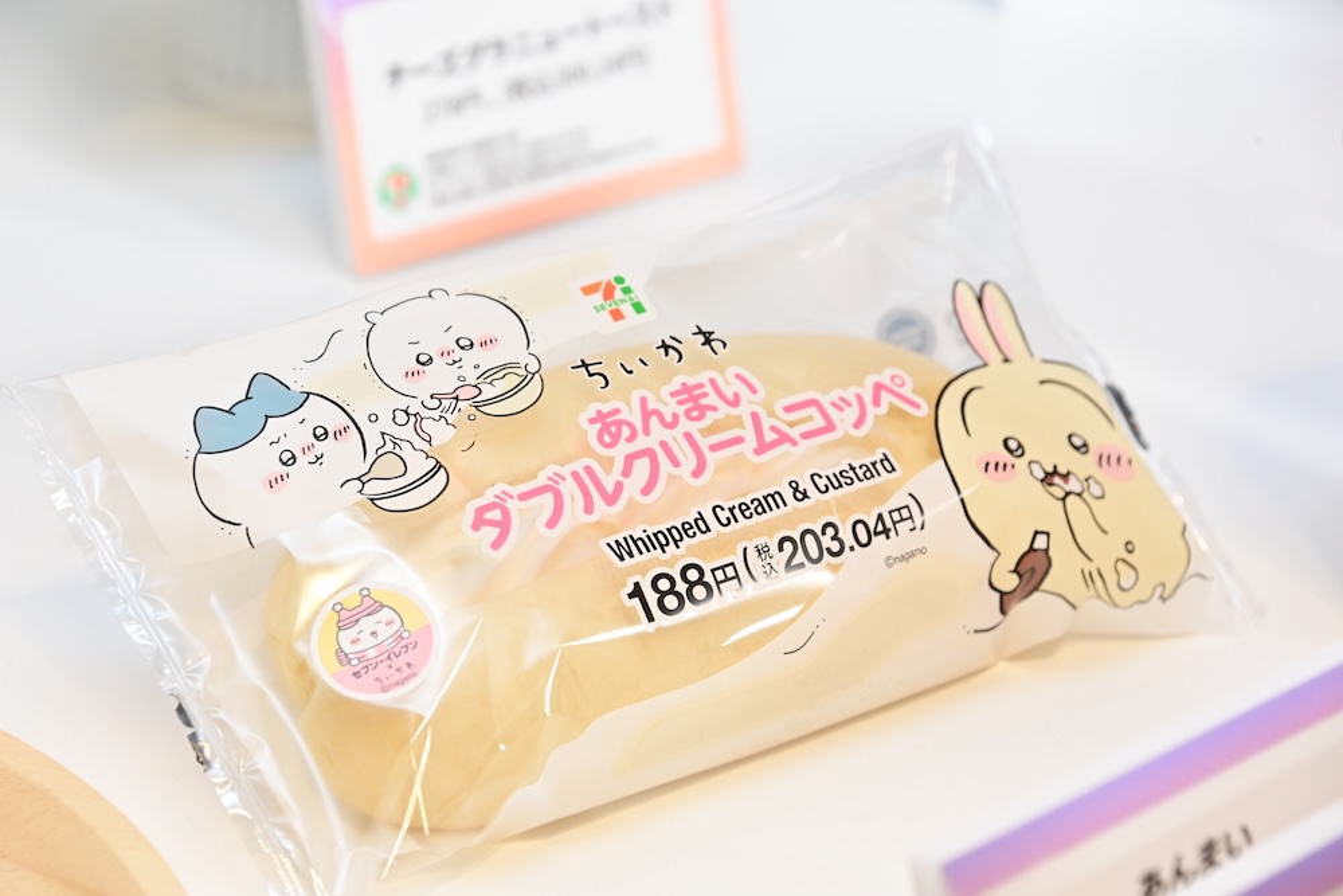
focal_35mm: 135
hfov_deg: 15.2
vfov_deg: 10.2
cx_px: 672
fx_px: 5037
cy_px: 448
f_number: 8
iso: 6400
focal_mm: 135
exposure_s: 1/250
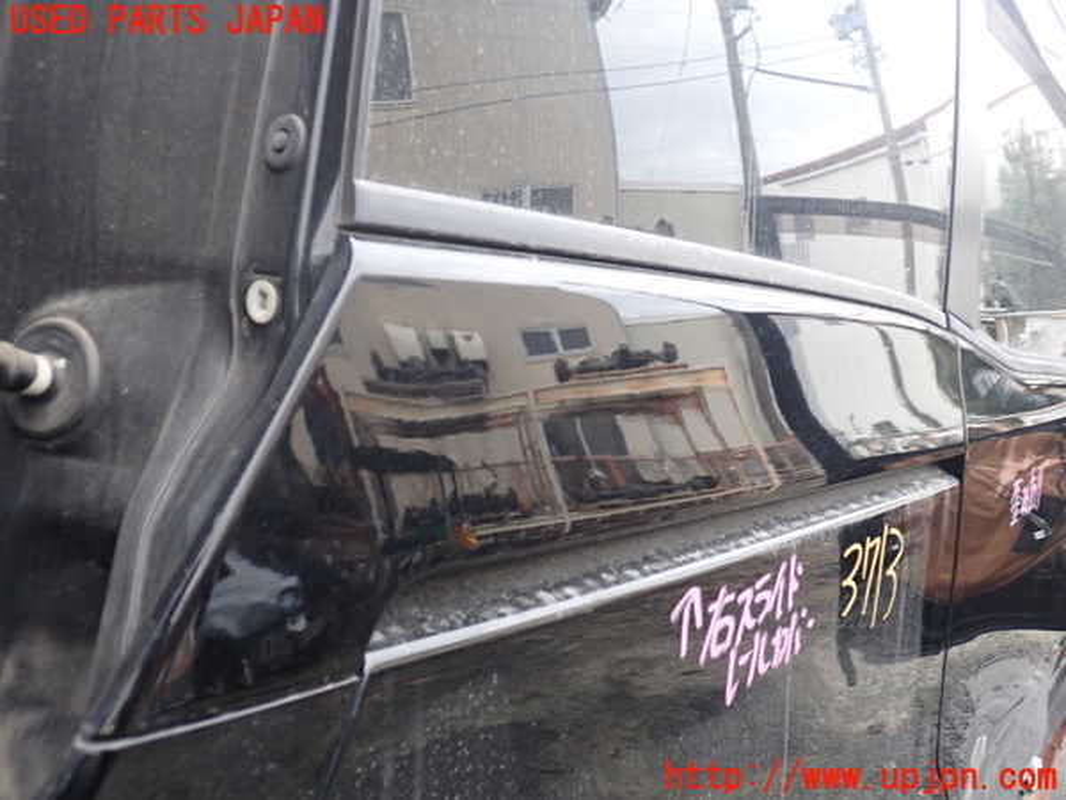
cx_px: 533
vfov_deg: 46.8
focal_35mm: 30
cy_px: 400
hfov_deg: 60.0
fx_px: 924
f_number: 2.3
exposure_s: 1/30
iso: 250
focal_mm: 5.4
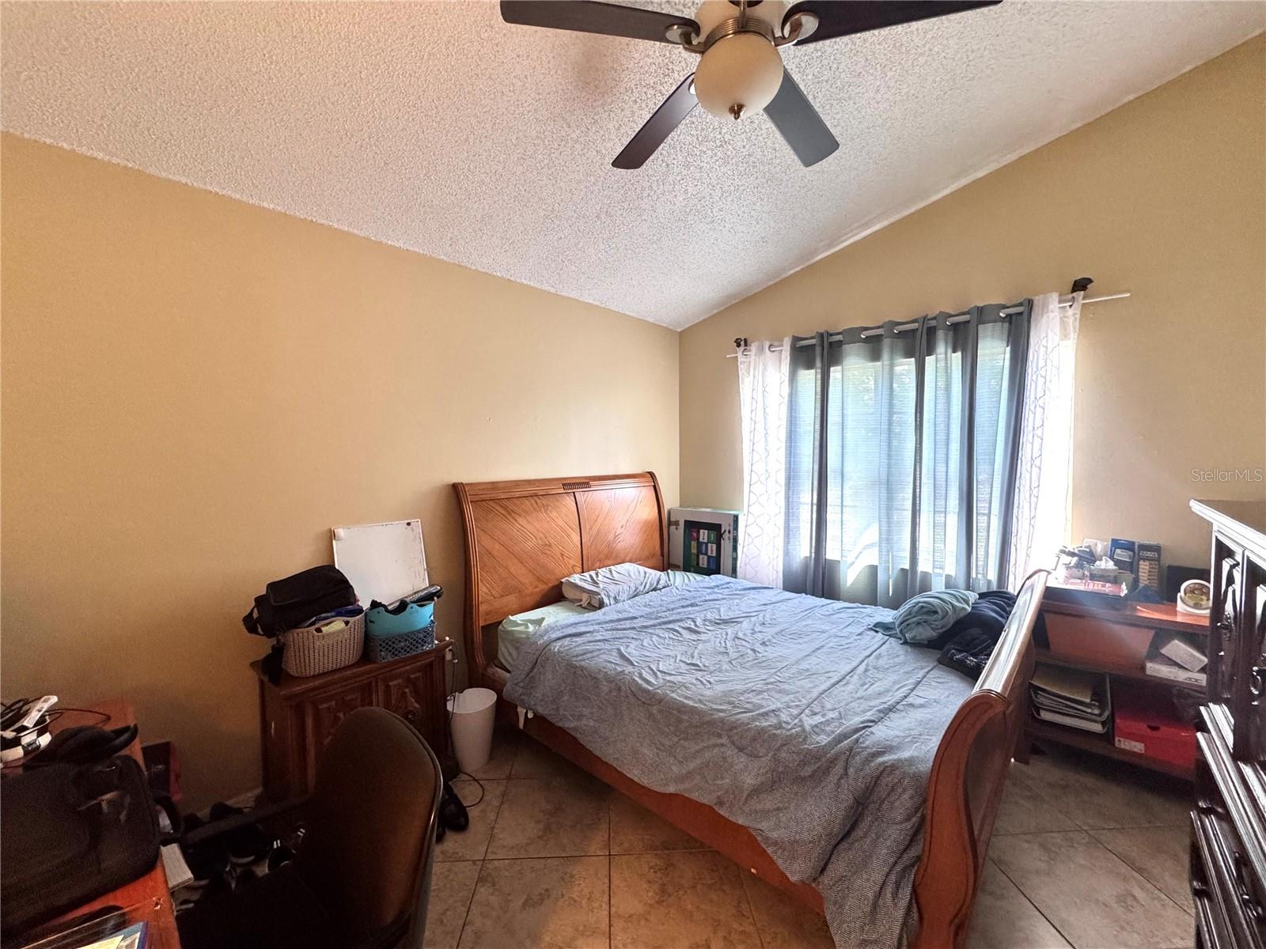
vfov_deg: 85.7
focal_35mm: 14
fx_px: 512
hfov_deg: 102.1
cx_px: 633
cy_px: 474
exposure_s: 1/87
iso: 320
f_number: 2.2
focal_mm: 2.22
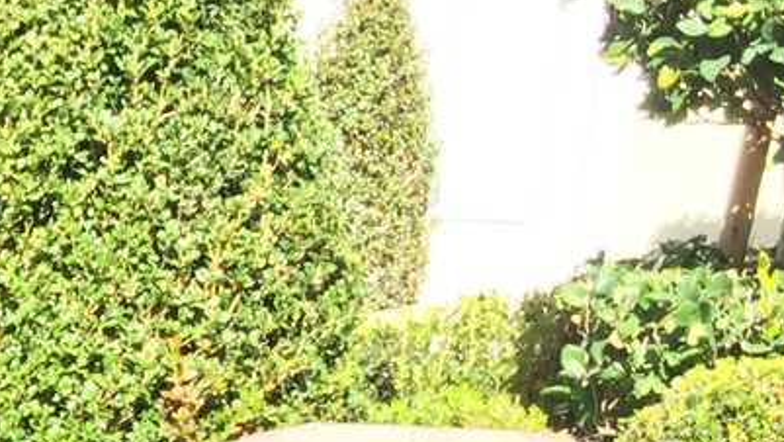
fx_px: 2184
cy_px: 900
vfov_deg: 10.6
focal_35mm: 105
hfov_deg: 18.0
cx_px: -425
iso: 32
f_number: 2.2
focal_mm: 4.15
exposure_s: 1/425
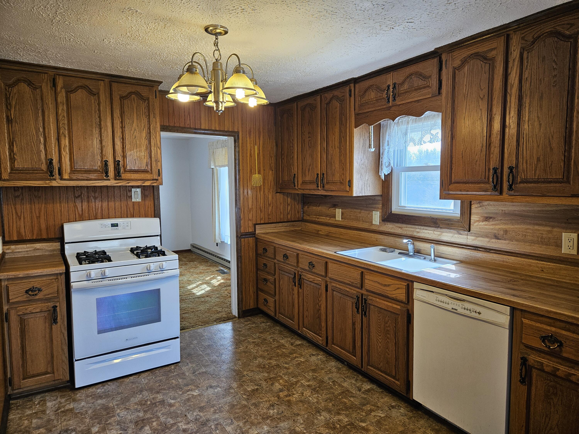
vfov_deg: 58.9
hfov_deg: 73.9
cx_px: 290
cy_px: 217
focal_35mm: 23
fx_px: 385
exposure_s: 1/120
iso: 125
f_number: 1.8
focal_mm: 5.4
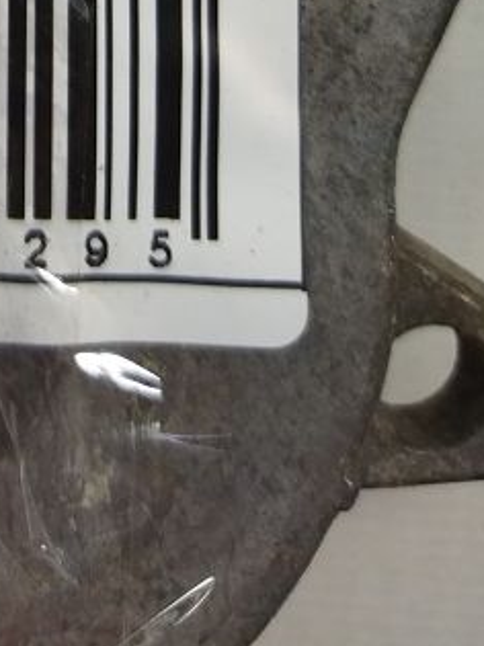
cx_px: -191
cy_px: -568
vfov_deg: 15.8
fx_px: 1921
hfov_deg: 13.7
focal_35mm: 103
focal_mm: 4.71
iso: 100
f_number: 1.79
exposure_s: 1/146
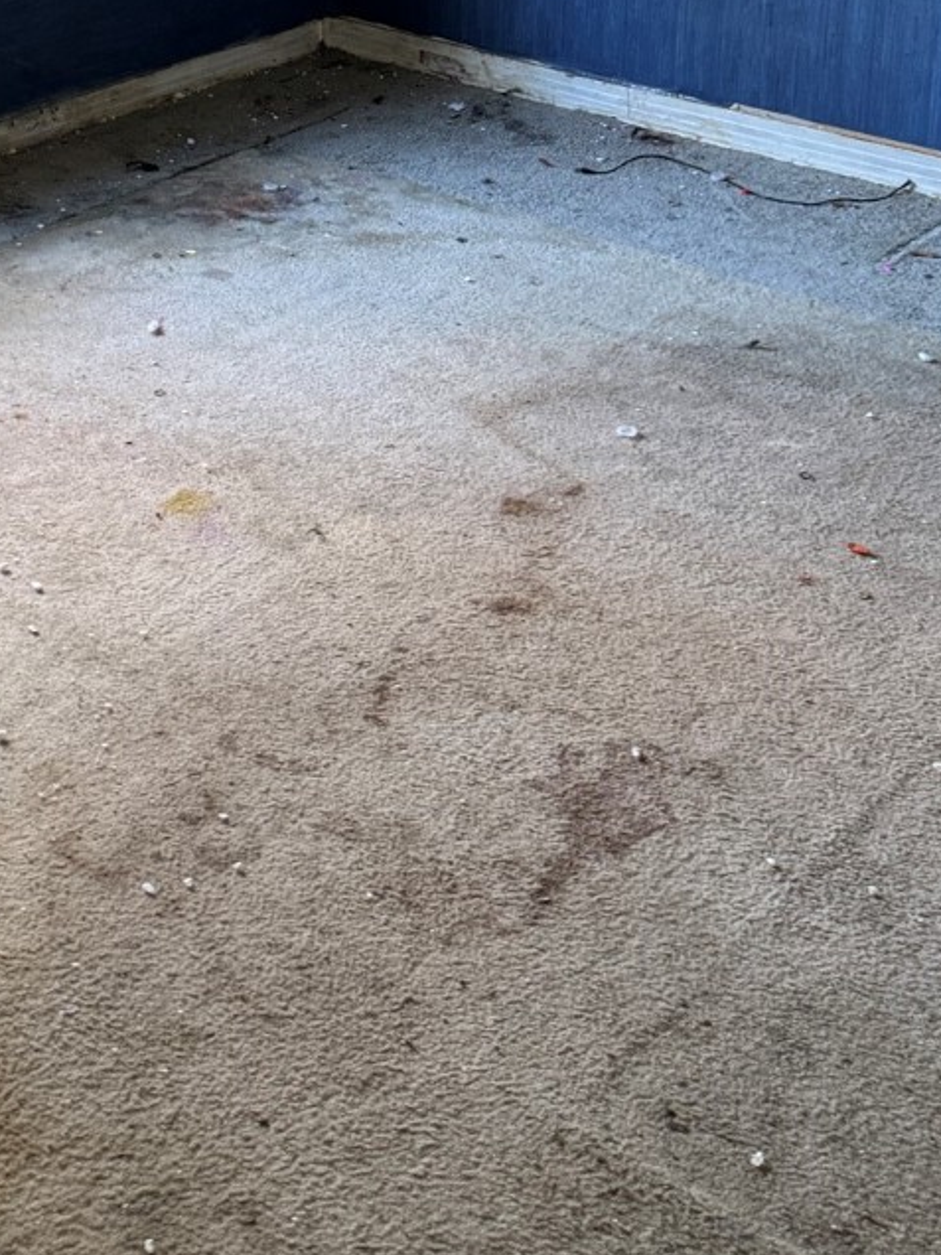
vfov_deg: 30.6
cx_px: 292
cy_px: -26
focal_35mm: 58
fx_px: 2102
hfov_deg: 25.1
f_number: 1.78
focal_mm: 6.76
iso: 400
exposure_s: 1/60
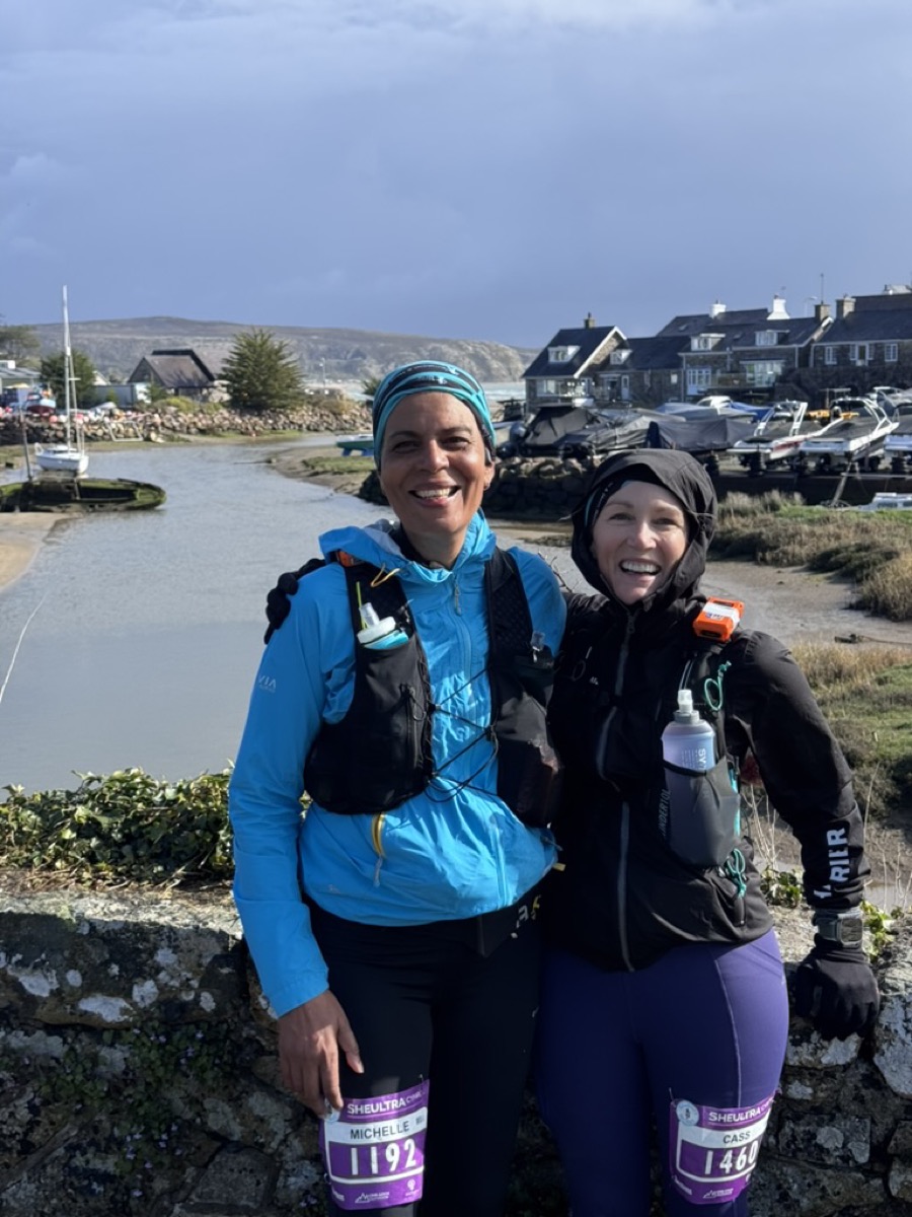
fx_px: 1686
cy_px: 608
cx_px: 456
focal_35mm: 48
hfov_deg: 30.3
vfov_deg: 39.7
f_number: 1.78
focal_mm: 6.76
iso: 64
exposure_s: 1/2110
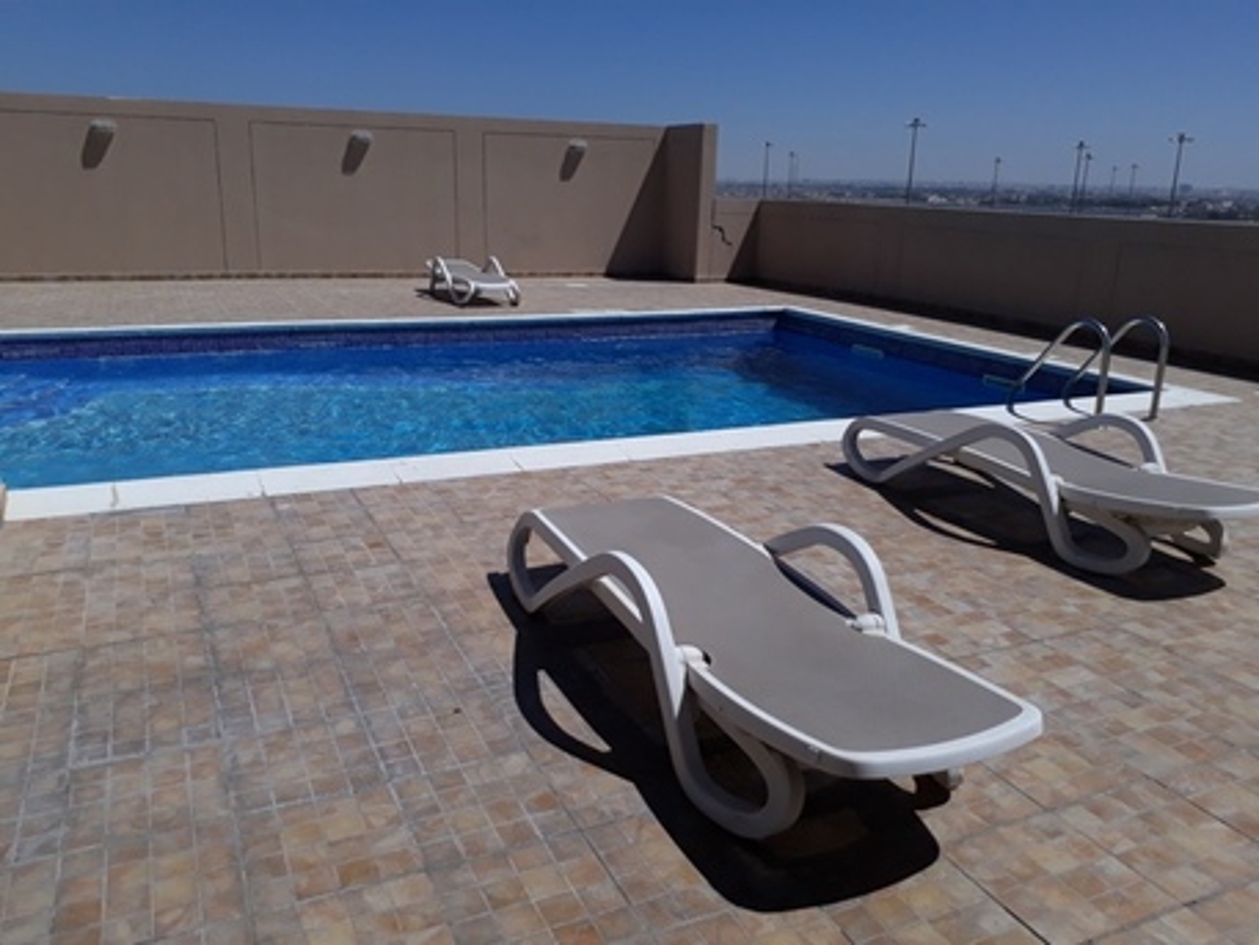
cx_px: 630
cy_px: 472
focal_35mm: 27
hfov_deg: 65.3
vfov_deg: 51.4
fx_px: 982
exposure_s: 1/4630
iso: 40
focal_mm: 3.6
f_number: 1.9
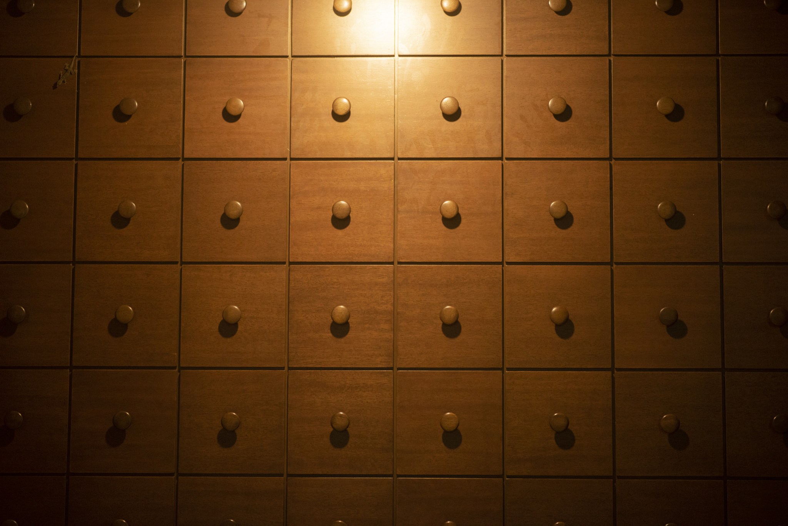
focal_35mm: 85
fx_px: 1861
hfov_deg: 23.9
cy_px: 263
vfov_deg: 16.1
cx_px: 394
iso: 1250
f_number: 1.8
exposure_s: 1/40
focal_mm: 85
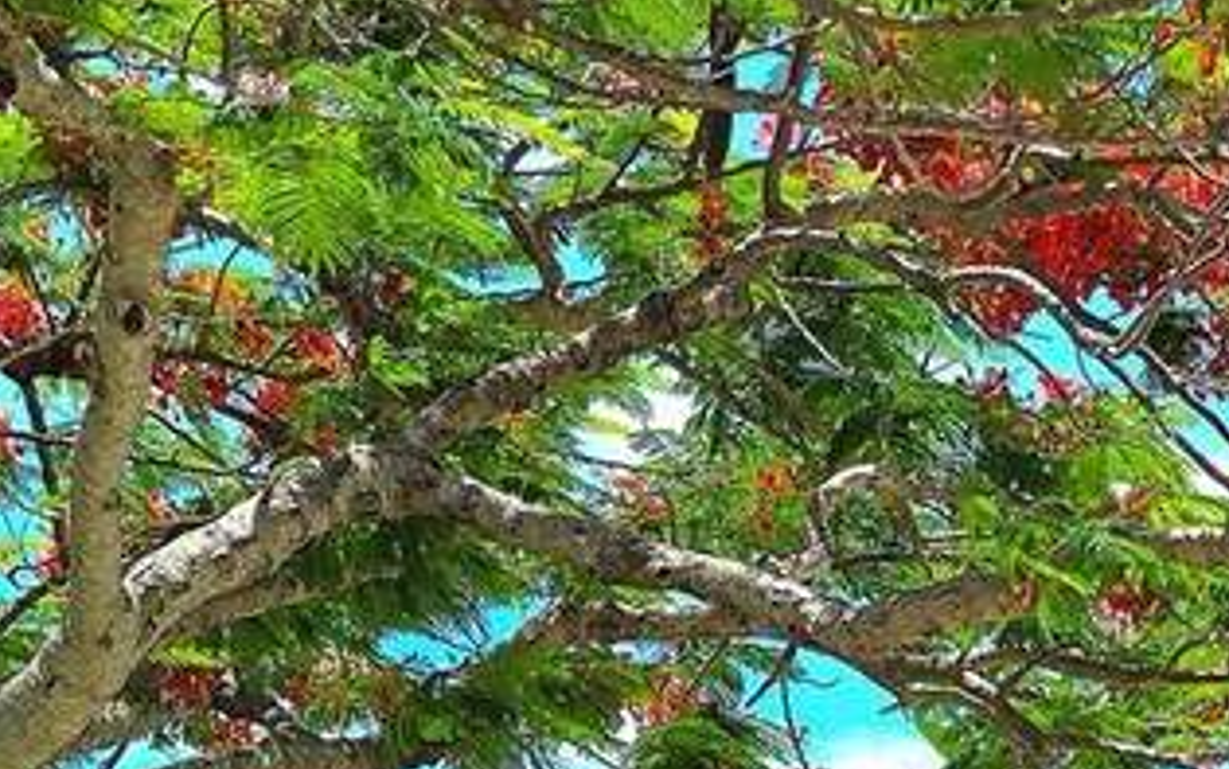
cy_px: 1362
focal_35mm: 99
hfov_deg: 20.6
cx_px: 1085
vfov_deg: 12.2
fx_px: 3317
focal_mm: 6.3
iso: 12
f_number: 1.7
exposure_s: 1/1000
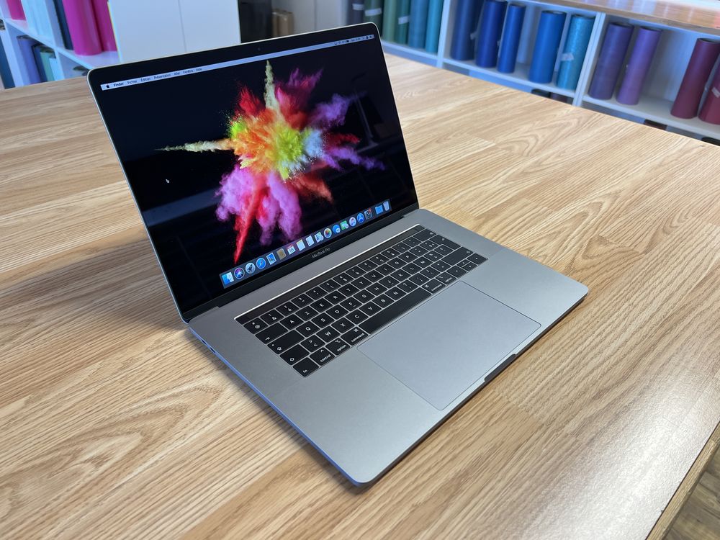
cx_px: 360
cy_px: 270
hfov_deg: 67.3
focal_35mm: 26
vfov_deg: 53.1
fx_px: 541
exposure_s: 1/100
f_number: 1.5
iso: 125
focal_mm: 5.7
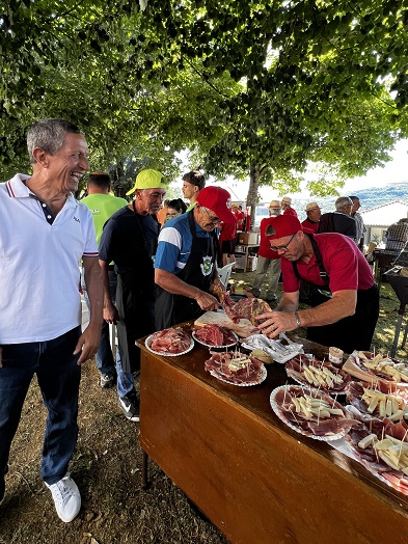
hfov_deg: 81.6
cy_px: 240
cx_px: 187
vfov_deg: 97.7
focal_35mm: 15
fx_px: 236
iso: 80
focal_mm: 1.57
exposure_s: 1/99
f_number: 1.8
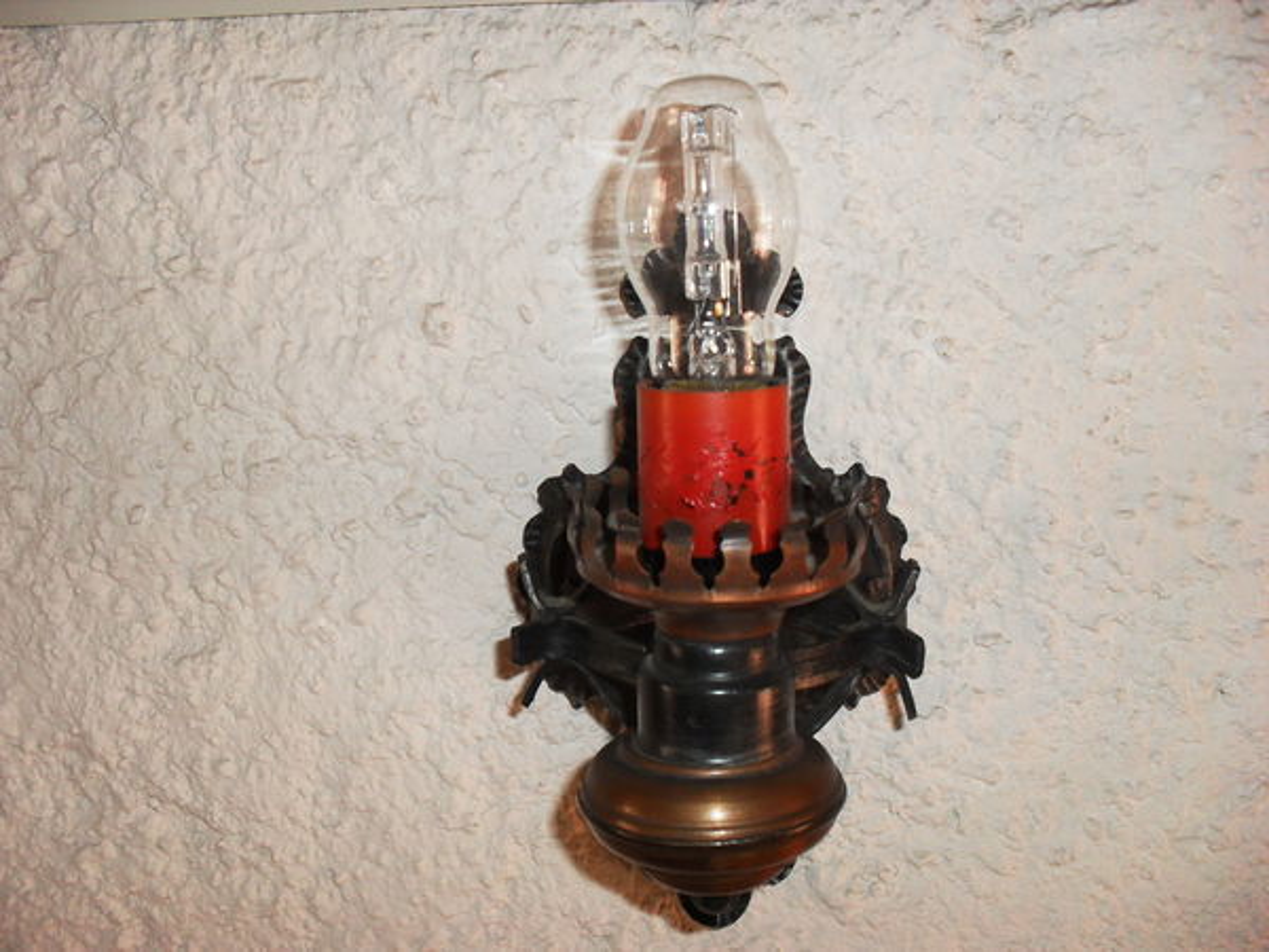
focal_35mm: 35
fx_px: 1283
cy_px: 476
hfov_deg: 52.6
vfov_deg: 40.7
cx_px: 634
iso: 200
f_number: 3.2
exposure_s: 1/45
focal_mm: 6.3
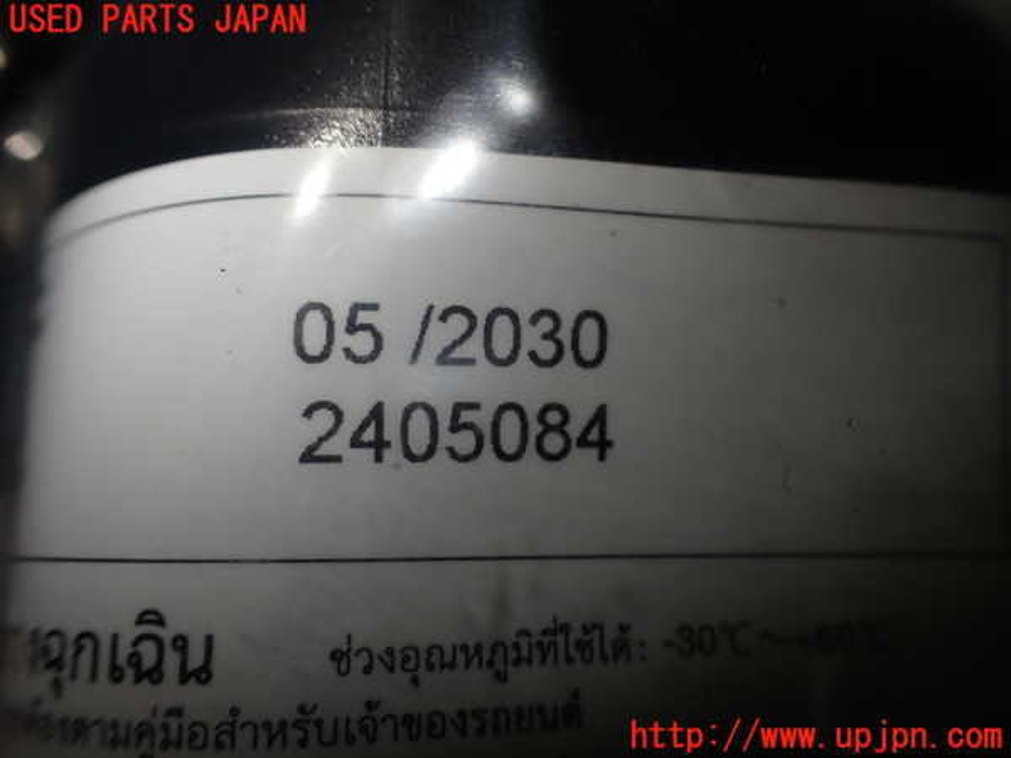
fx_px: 876
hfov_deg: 60.0
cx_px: 506
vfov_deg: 46.8
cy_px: 379
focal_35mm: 30
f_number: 3.2
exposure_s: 1/200
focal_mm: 5.4
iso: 100
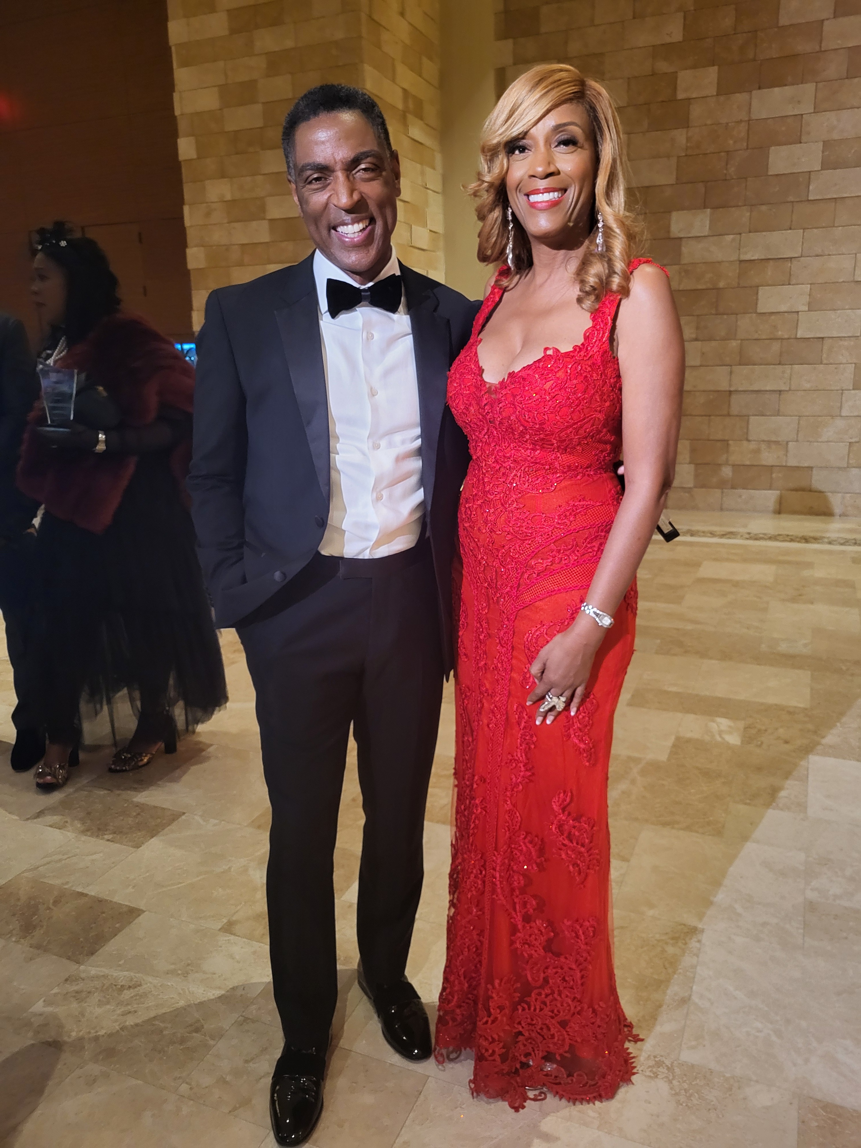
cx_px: 430
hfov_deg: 53.1
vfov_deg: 67.3
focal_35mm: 26
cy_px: 574
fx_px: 862
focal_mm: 5.4
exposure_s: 1/24
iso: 640
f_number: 1.8
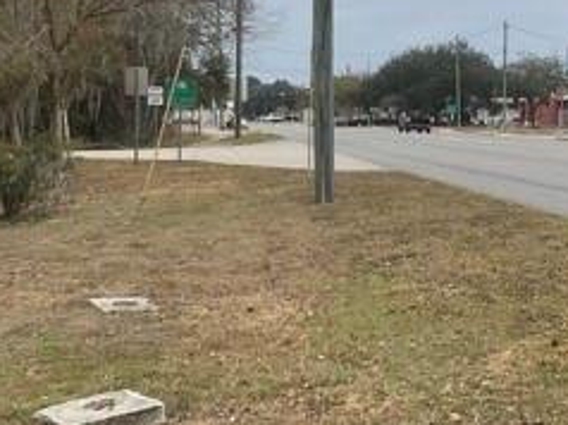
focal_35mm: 78
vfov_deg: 18.9
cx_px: 410
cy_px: 203
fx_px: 1279
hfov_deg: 24.8
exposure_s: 1/1035
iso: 16
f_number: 1.8
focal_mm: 3
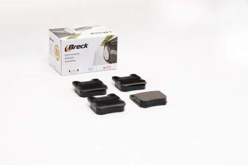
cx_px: 124
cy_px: 82
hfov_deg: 27.0
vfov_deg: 18.2
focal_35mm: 75
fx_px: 517
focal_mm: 50
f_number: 11
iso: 100
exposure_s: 1/200
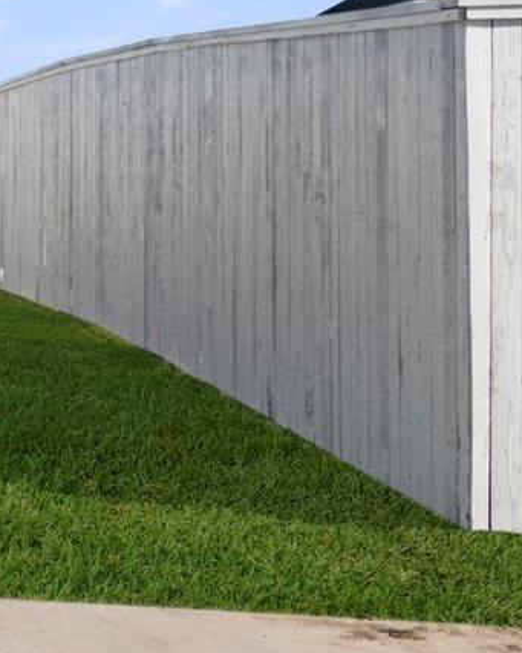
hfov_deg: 14.4
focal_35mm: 75
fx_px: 1448
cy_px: -72
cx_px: -696
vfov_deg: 23.7
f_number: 8
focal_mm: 14
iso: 400
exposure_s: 1/2500
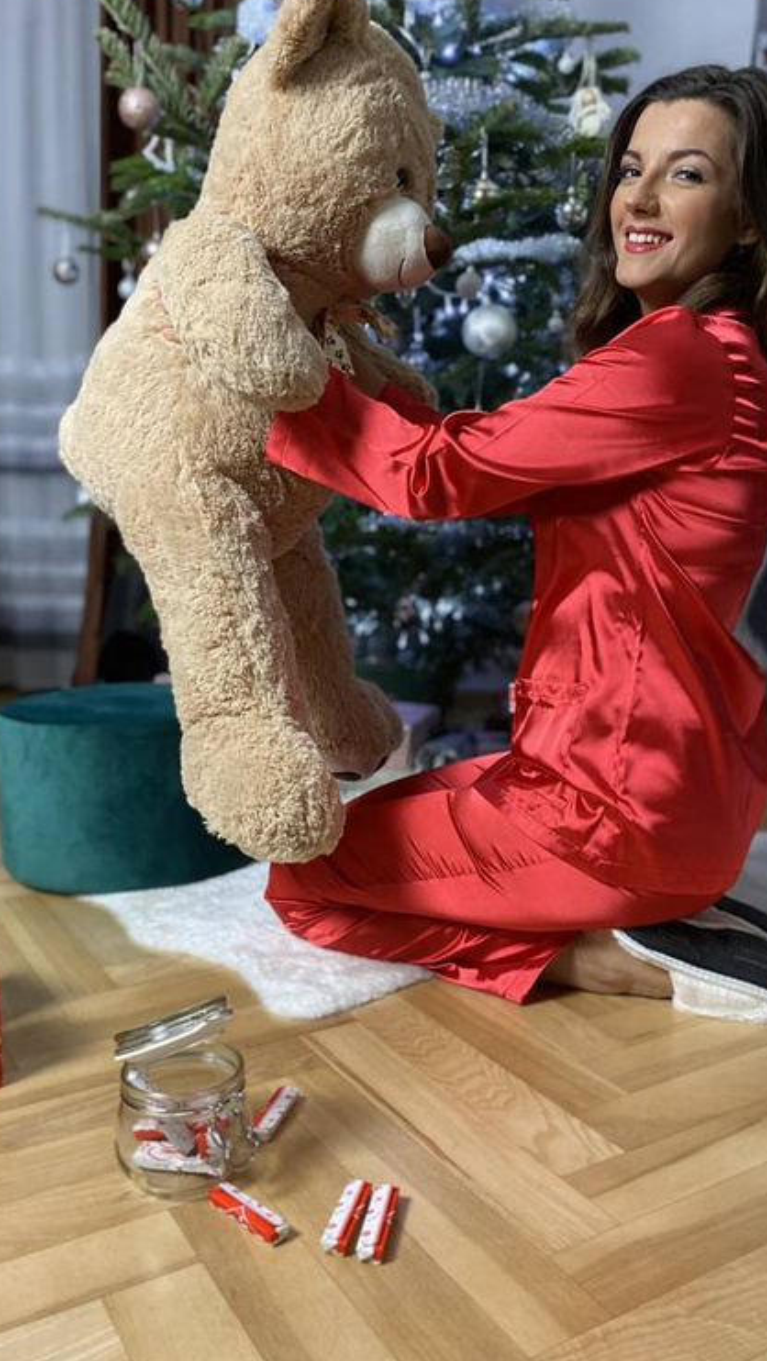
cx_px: 393
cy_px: 669
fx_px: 1047
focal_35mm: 29
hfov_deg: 40.2
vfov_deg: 66.0
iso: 320
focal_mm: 4.25
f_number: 1.8
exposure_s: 1/50
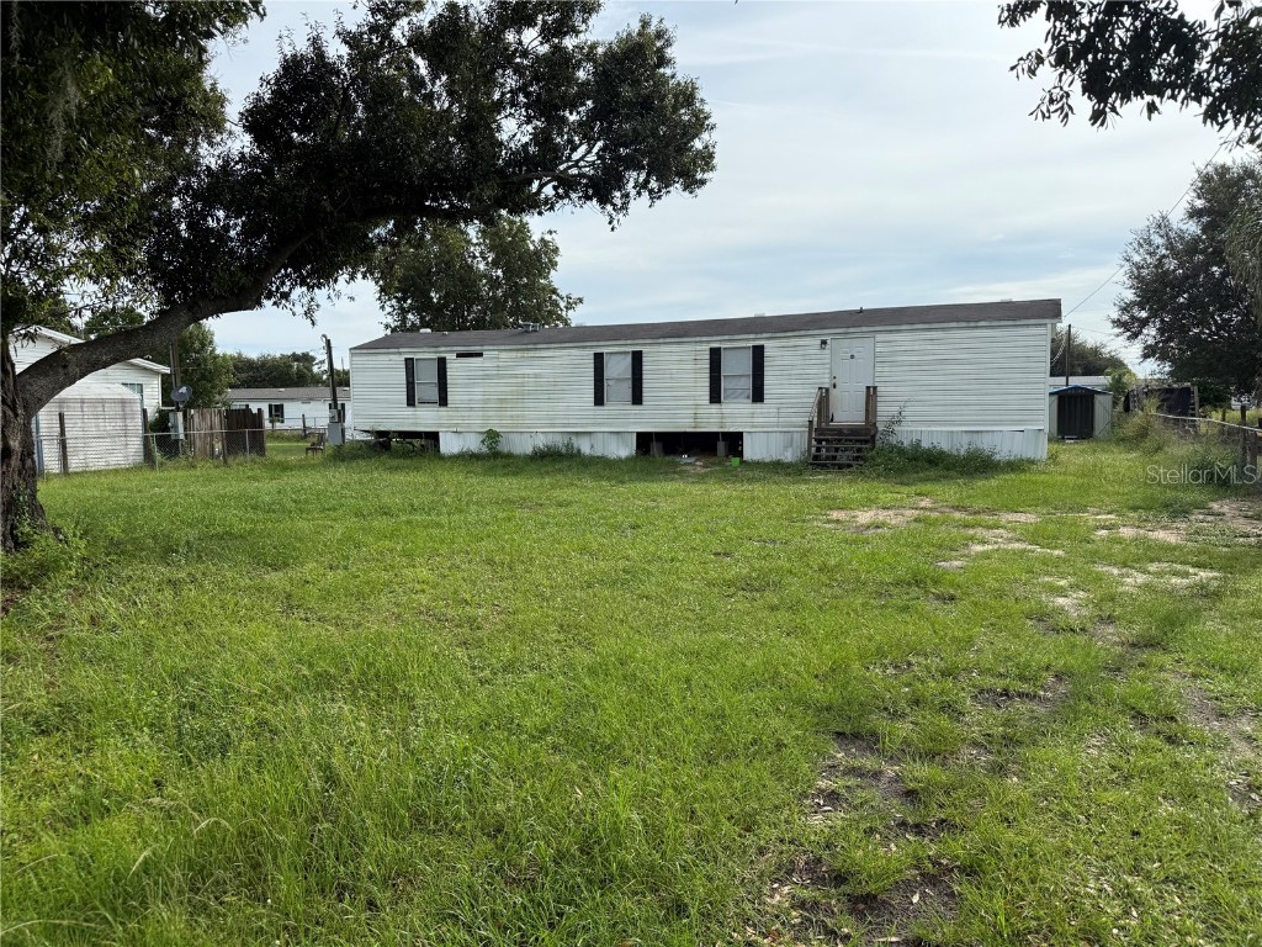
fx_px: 875
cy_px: 474
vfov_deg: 56.8
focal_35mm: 24
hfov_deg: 71.6
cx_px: 631
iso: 100
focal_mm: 6.76
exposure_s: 1/4405
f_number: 1.78
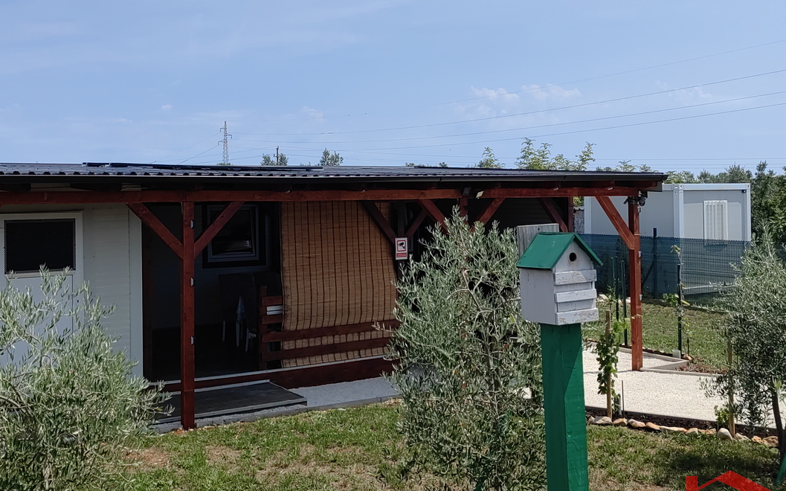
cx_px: 284
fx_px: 835
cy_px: 184
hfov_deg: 49.8
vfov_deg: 32.6
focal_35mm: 39
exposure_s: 1/2976
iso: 50
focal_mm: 5.54
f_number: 1.8
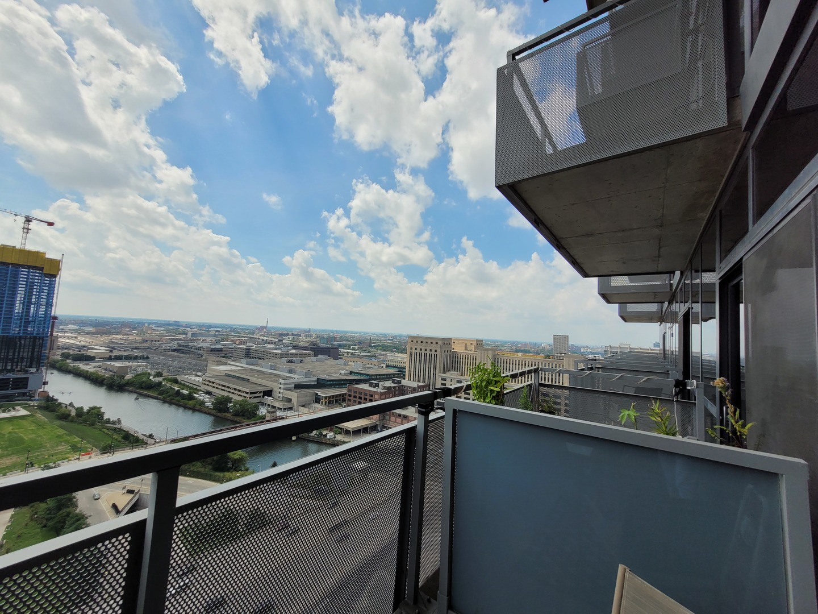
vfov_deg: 89.9
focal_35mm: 13
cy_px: 307
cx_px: 409
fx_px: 307
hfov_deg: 106.2
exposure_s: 1/1728
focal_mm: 1.74
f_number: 2.2
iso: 40
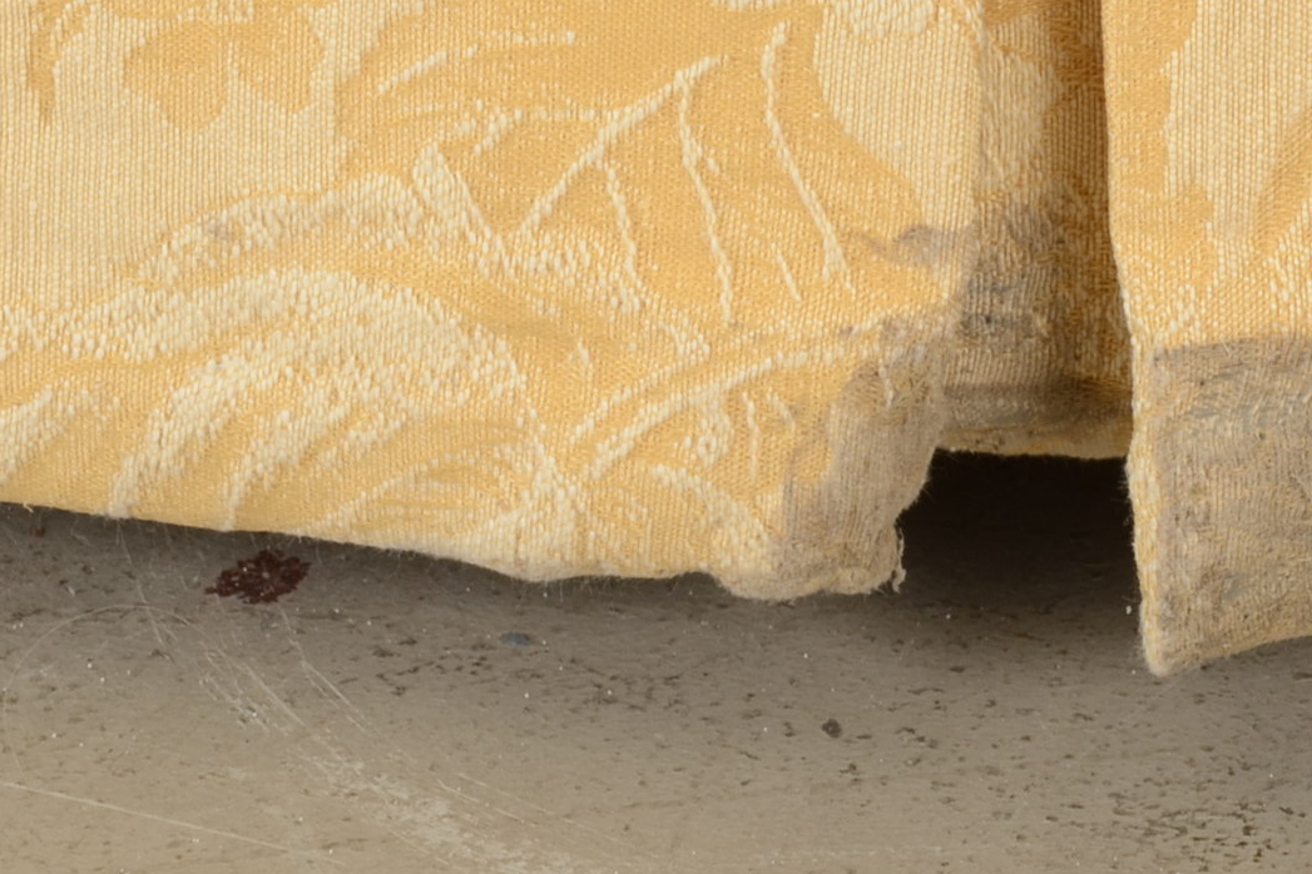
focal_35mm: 264
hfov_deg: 7.8
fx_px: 9627
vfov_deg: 5.2
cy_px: -144
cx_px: 1020
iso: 200
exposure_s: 1/125
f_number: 14
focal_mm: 75
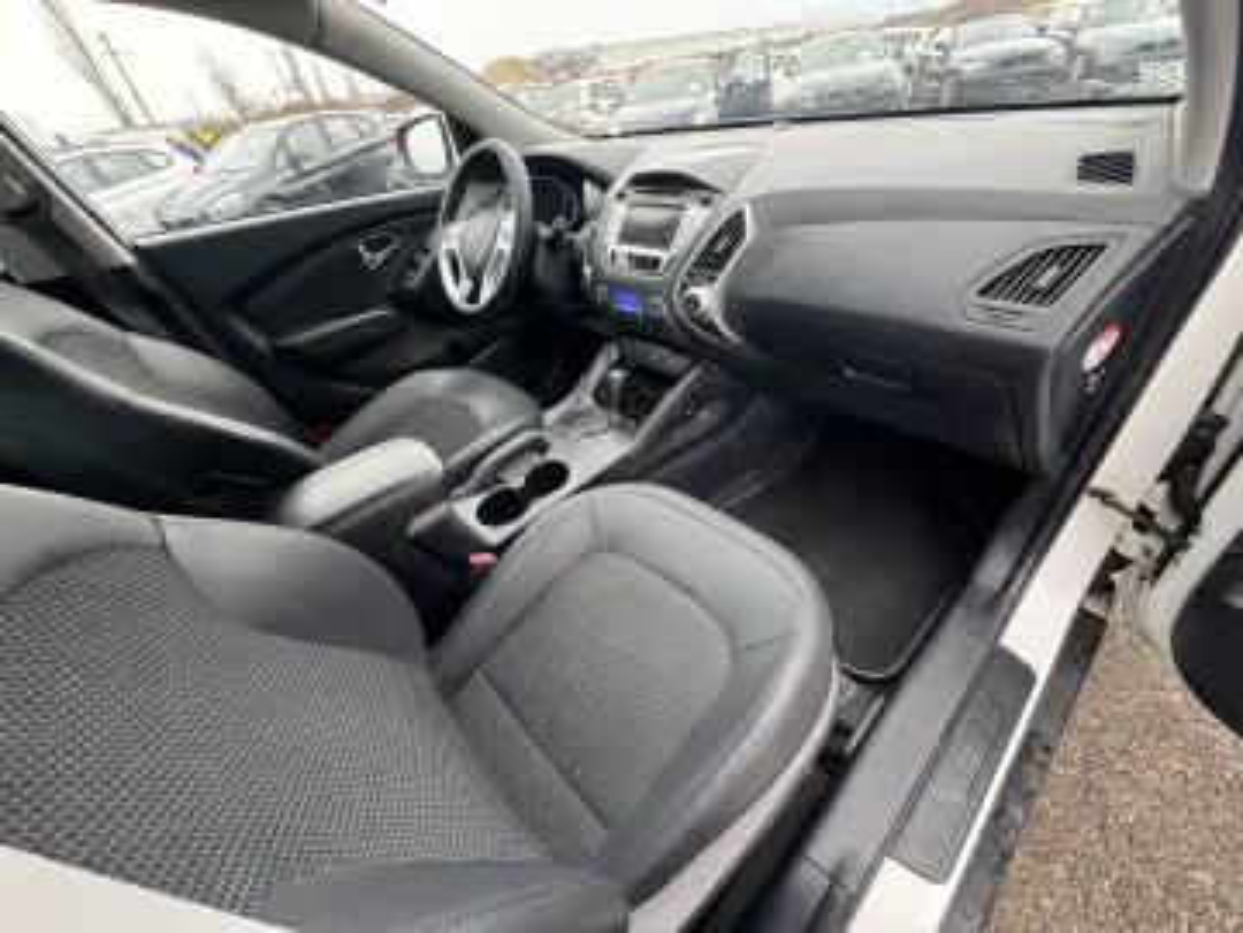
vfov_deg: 85.7
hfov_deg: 102.1
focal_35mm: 14
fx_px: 503
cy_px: 466
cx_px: 622
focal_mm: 2.22
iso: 250
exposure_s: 1/99
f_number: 2.2
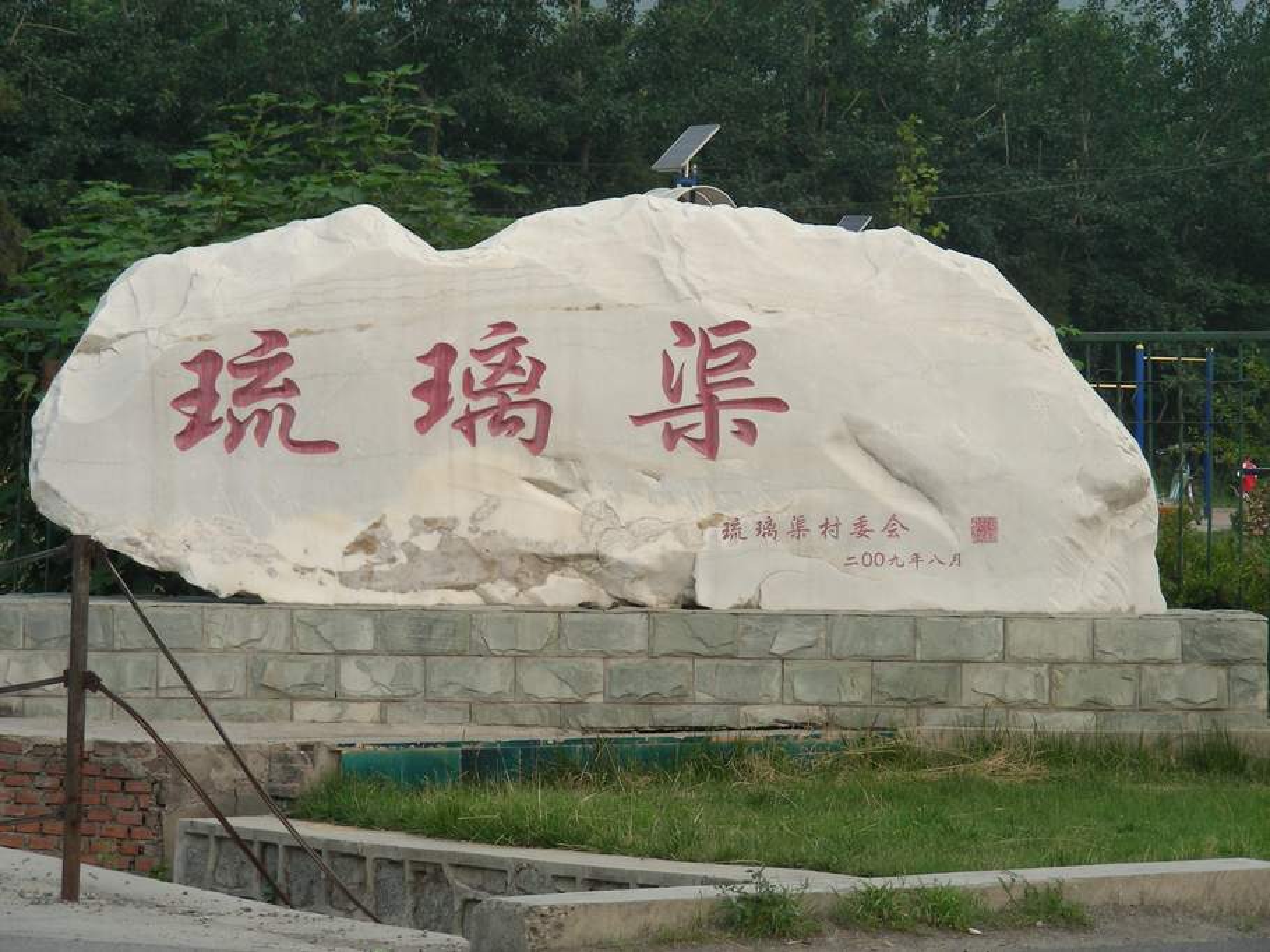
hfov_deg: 13.3
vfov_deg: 10.0
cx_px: 635
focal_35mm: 148
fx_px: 5428
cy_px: 476
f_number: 4
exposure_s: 1/216
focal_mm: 24.7
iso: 50
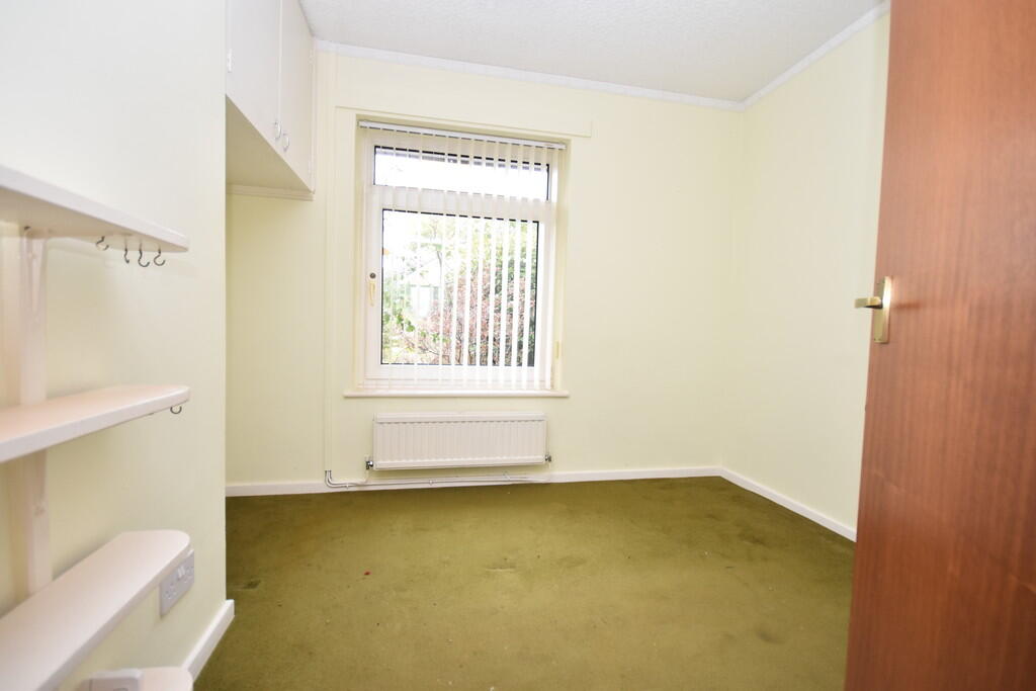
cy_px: 346
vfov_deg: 77.3
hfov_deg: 100.4
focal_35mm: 15
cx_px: 518
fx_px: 432
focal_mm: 10
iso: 900
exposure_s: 1/125
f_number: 4
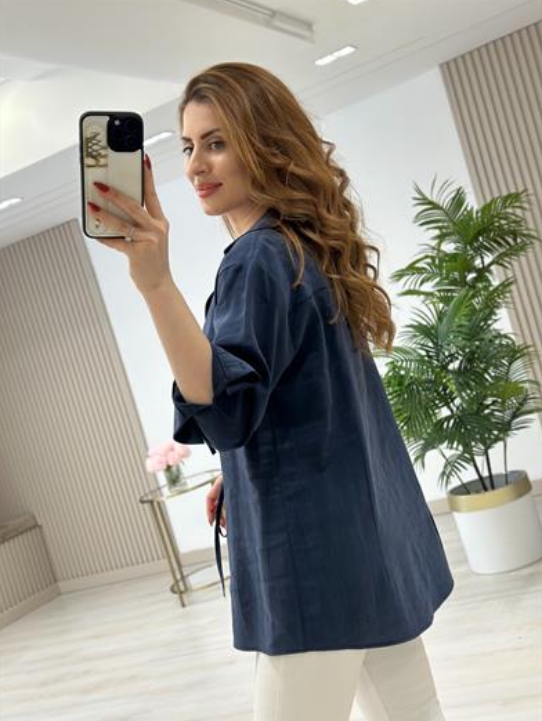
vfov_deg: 38.9
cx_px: 271
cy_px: 363
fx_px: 1022
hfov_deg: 29.7
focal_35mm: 49
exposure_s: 1/136
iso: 64
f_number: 1.78
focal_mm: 6.86
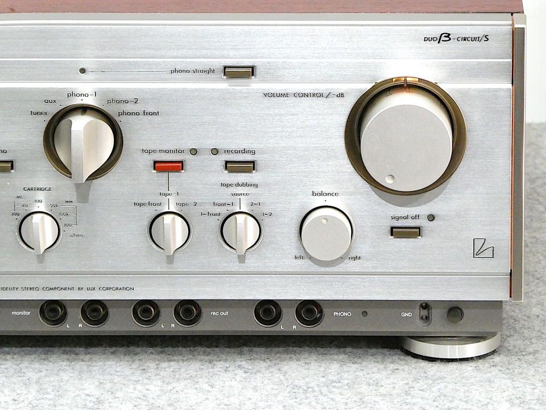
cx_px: 273
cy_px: 205
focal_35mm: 214
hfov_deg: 9.2
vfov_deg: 6.9
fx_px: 3375
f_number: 5.6
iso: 1600
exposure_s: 1/60
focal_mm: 38.4
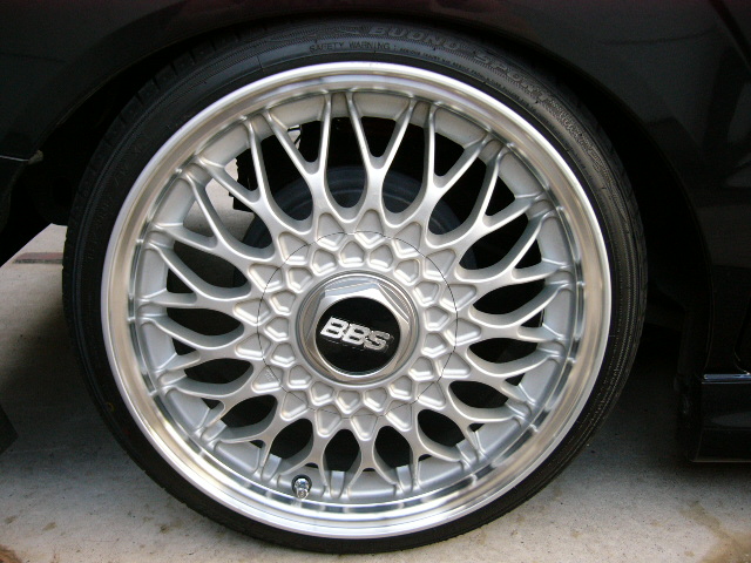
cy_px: 282
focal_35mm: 35
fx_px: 759
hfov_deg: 52.6
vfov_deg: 40.7
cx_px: 376
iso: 100
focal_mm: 5.8
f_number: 2.8
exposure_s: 1/50
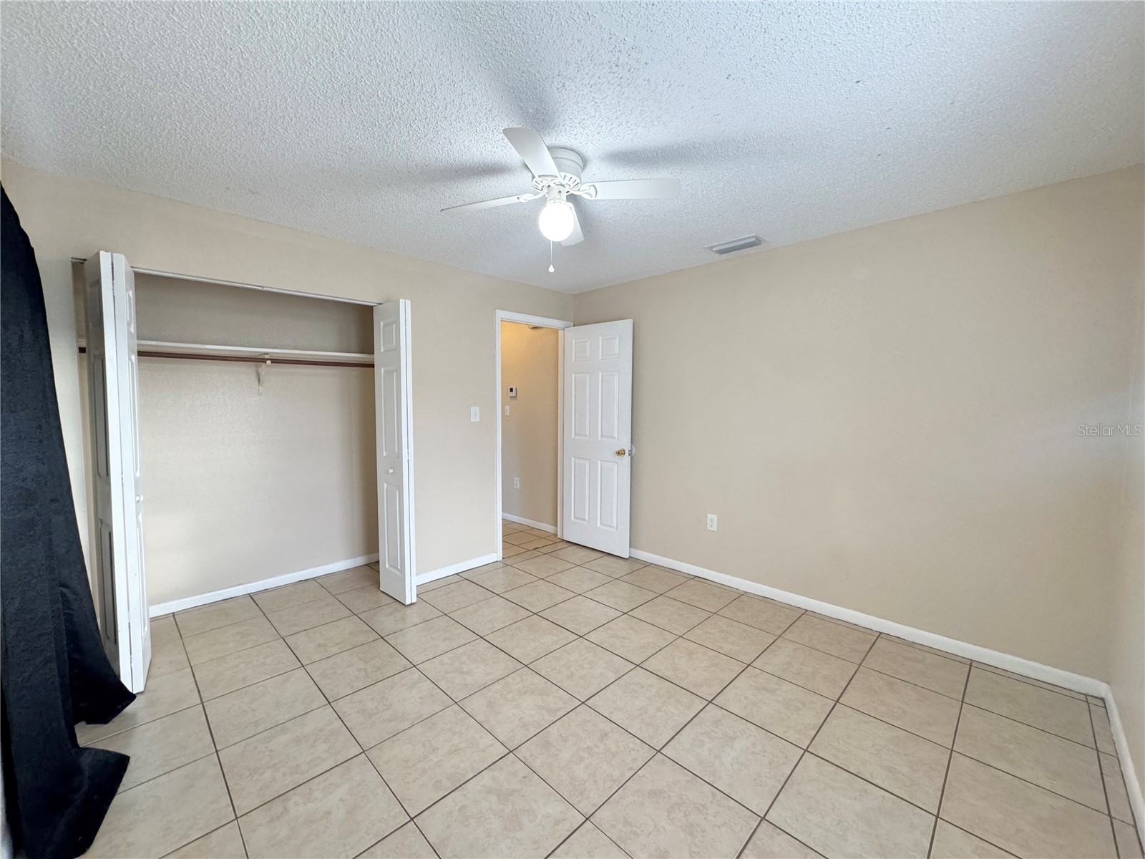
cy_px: 430
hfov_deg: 102.1
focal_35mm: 14
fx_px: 463
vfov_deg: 85.7
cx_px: 572
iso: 250
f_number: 2.2
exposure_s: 1/120
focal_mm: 2.22
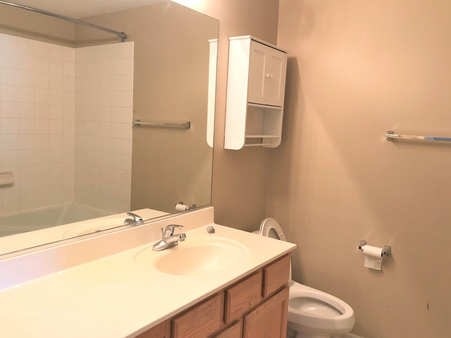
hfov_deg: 61.7
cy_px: 170
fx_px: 378
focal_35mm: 29
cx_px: 225
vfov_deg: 48.2
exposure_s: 1/30
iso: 32
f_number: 1.8
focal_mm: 4
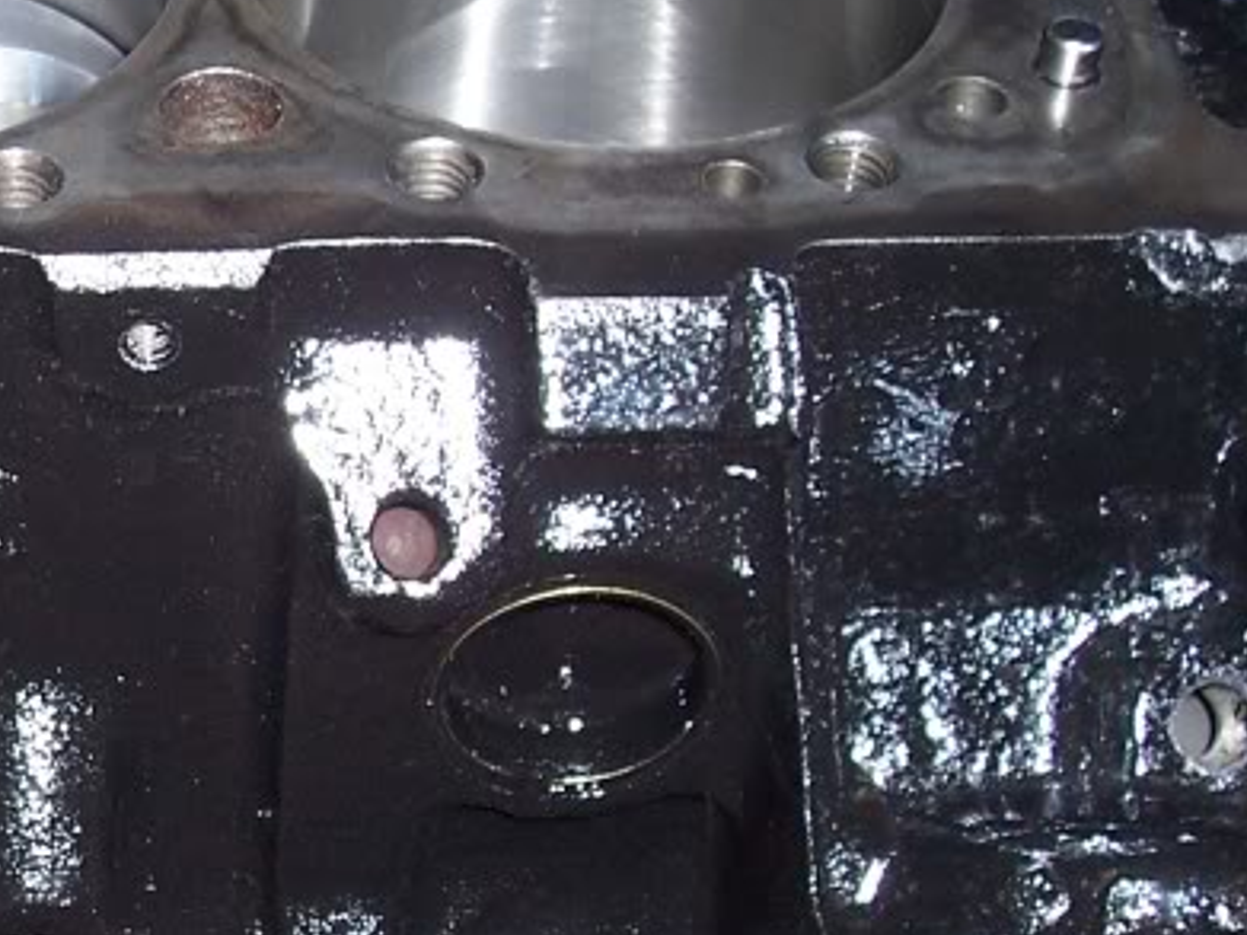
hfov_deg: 20.5
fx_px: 3205
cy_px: 715
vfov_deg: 16.5
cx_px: -277
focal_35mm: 89
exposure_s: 1/60
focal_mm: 5.6
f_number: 2.7
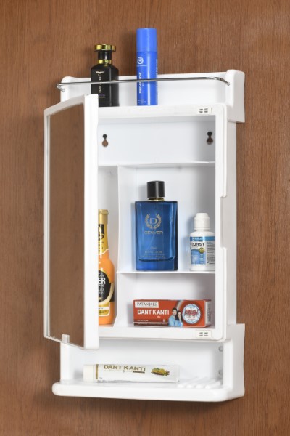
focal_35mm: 127
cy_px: 218
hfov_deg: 10.8
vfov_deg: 16.1
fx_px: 1534
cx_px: 145
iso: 200
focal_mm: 85
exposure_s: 1/50
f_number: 16
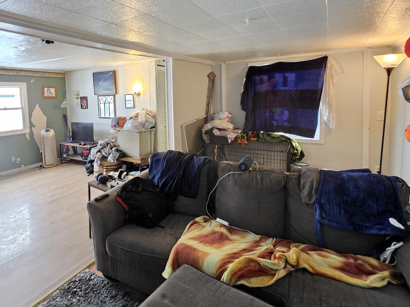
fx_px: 225
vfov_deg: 67.6
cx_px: 168
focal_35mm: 19
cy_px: 115
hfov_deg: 83.8
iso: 1000
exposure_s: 1/40
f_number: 1.9
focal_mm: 2.2
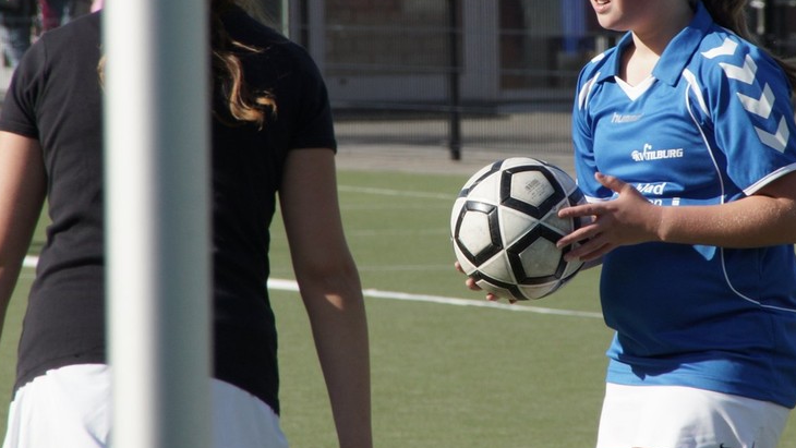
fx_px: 11632
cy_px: 171
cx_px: 410
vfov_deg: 2.2
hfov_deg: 3.9
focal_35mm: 551
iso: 250
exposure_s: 1/200
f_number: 14
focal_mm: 250
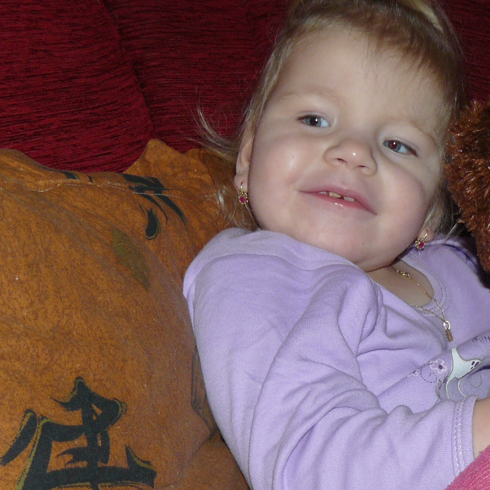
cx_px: 406
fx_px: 849
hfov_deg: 31.2
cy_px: 229
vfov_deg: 32.2
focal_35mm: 53
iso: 100
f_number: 2.8
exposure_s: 1/30
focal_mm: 6
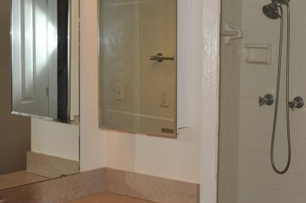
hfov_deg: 32.9
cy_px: 102
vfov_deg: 24.1
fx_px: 475
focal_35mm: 56
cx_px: 304
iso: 200
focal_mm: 24
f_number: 8
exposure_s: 1/60
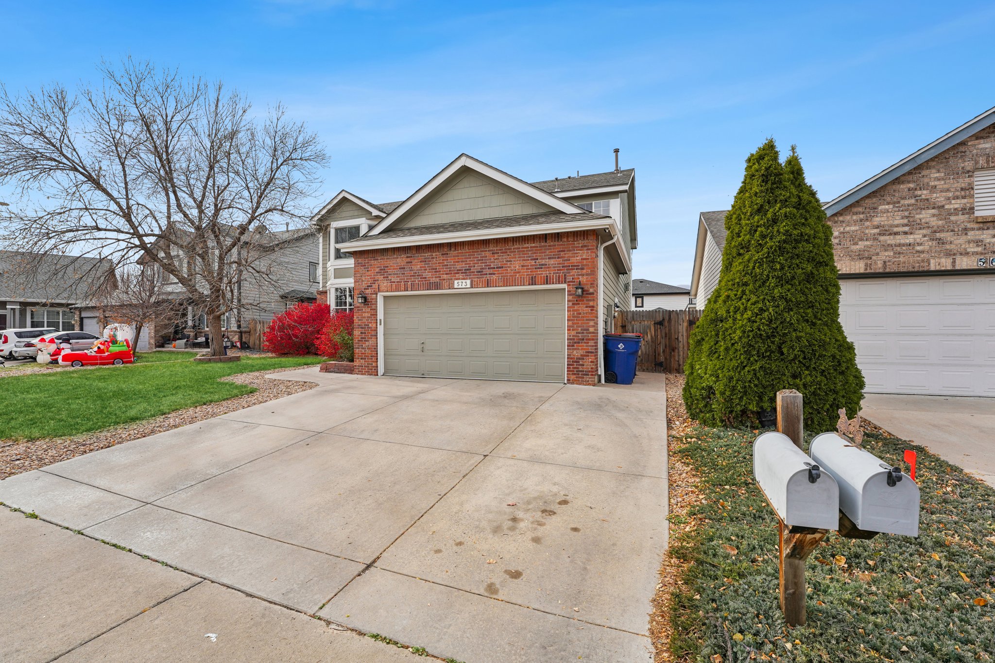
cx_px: 498
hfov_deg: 104.3
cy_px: 332
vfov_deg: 81.2
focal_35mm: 14
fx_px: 387
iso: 100
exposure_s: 1/200
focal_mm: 14
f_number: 8
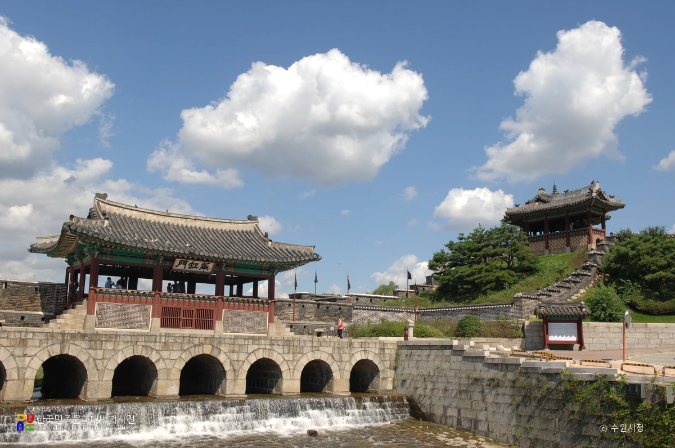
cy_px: 224
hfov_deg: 55.2
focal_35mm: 34
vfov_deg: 38.3
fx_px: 646
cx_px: 338
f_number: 7.6
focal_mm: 23
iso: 100
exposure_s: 1/250
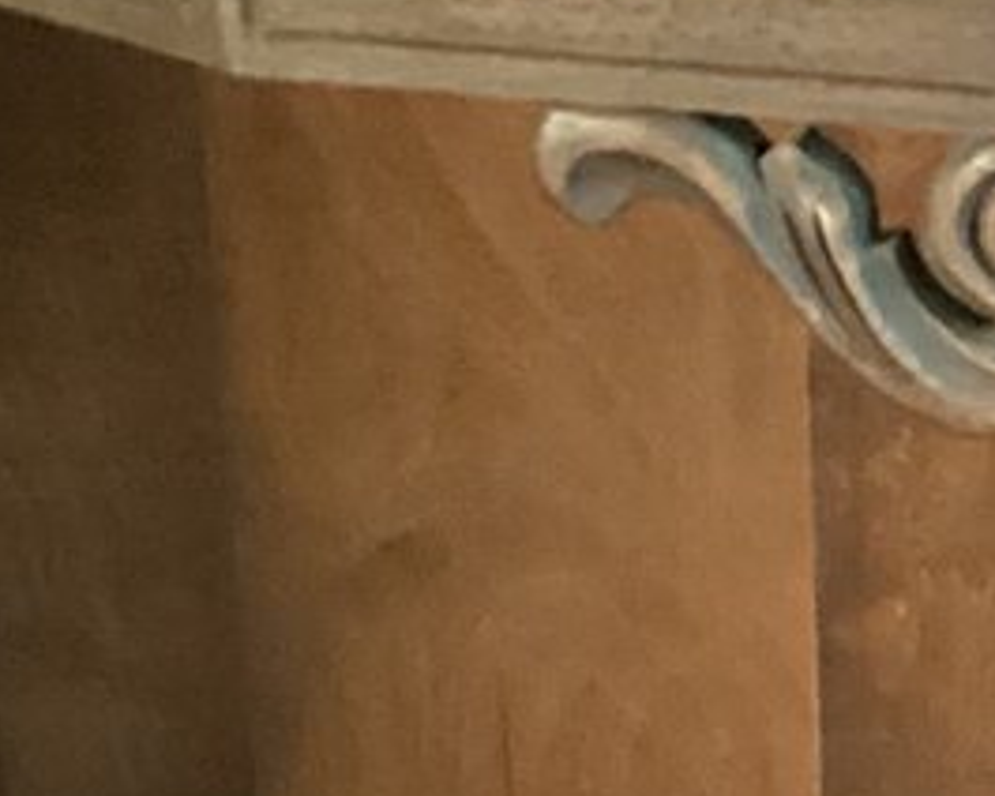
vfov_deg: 8.9
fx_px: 5095
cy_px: 757
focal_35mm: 173
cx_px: 1444
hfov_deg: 10.8
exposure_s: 1/17
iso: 640
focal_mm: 3.3
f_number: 2.4
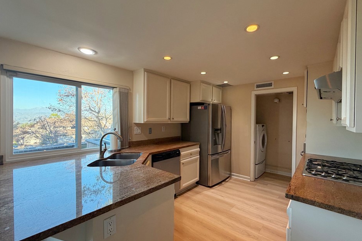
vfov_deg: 73.7
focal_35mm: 16
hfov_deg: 96.6
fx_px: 161
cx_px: 195
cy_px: 121
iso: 160
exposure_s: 1/120
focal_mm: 2.22
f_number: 2.2
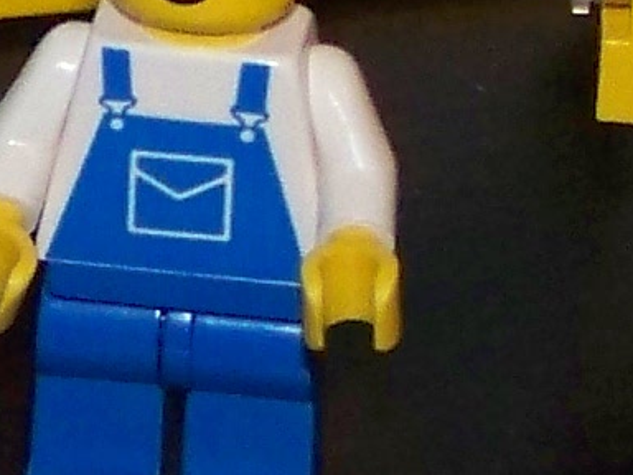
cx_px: -120
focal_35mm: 304
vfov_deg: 4.8
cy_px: -330
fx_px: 5559
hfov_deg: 6.5
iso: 200
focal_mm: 6.3
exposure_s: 1/30
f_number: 2.8
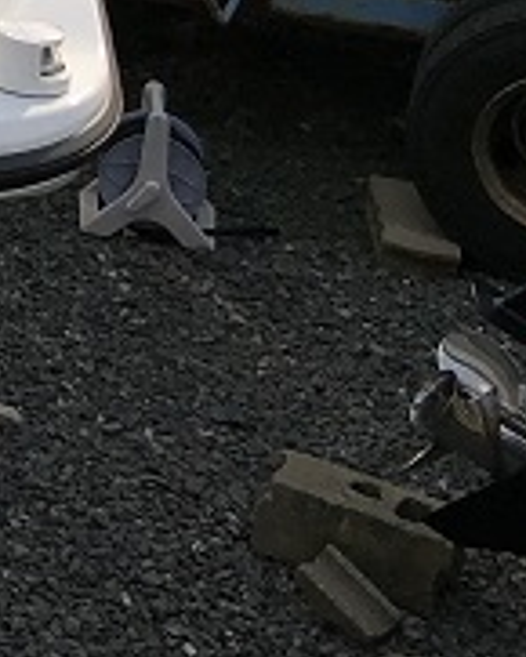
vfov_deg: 14.8
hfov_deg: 10.6
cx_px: -816
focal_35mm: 121
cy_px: -309
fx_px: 2353
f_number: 1.8
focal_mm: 4
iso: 20
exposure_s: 1/3003
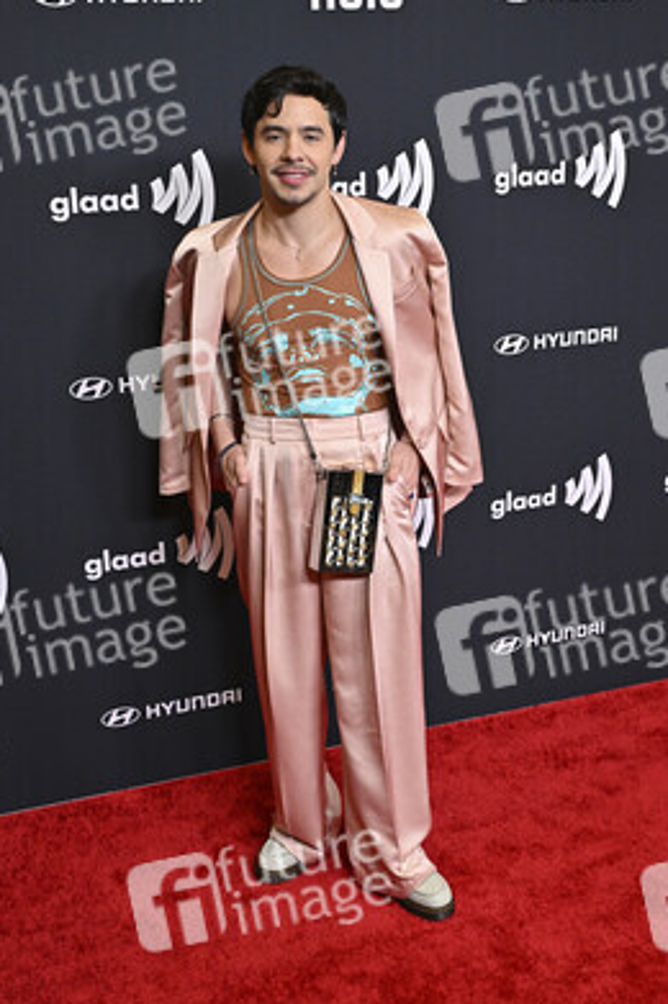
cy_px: 506
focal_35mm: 43
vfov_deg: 45.5
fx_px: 1199
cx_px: 334
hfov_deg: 31.1
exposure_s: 1/250
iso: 4000
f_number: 5.6
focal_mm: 42
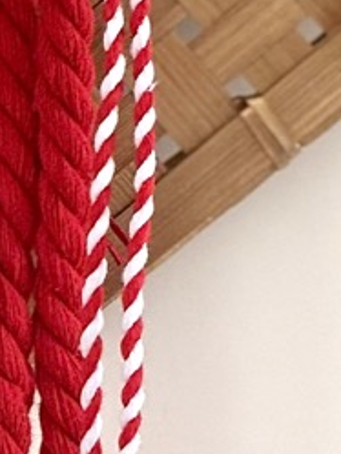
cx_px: -239
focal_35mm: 267
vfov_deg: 7.3
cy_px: -272
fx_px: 3504
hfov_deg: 5.5
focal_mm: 5.96
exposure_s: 1/40
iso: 250
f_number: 1.6
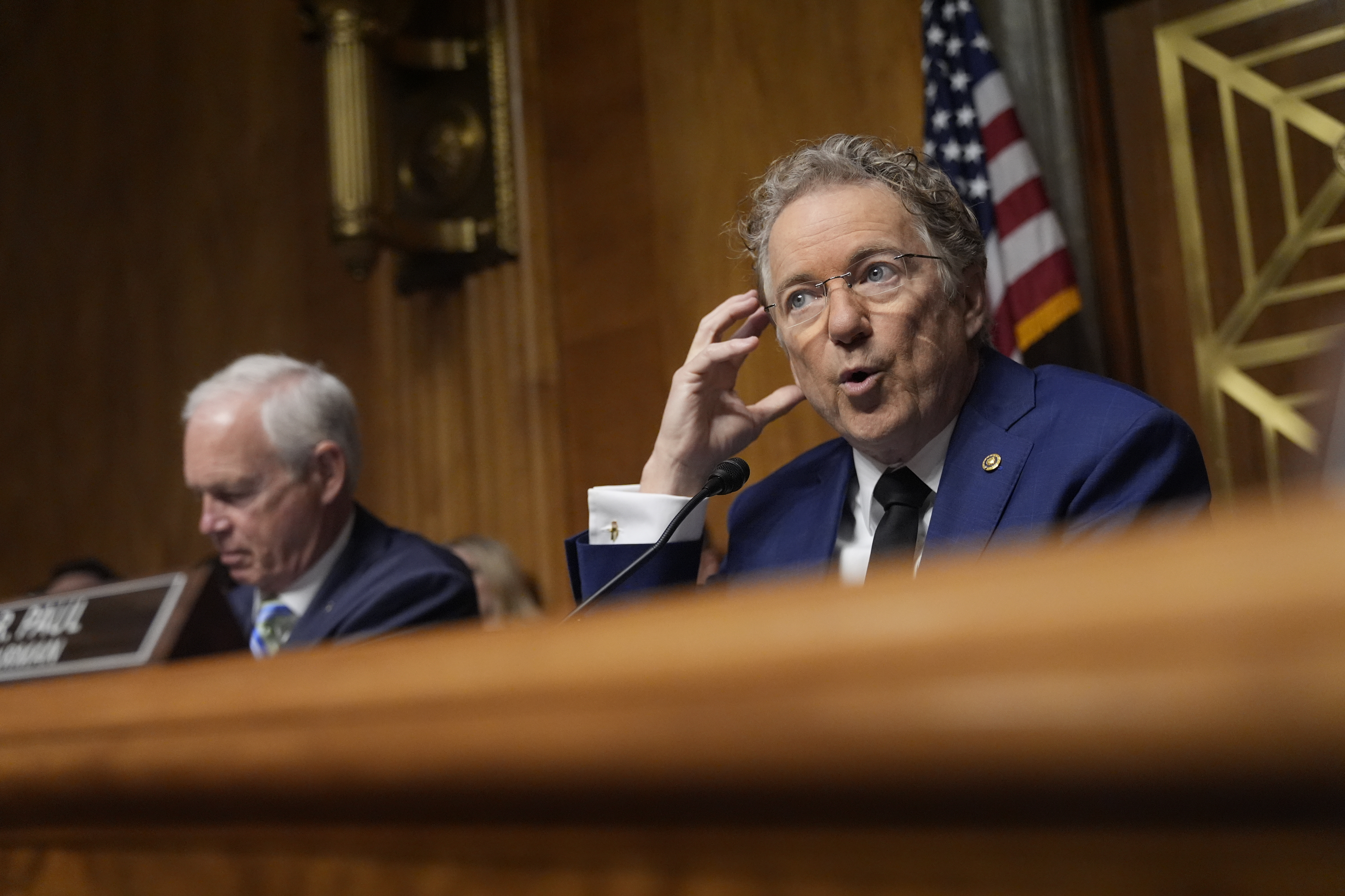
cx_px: 672
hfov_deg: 47.4
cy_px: 448
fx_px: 1532
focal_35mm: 41
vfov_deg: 32.6
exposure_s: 1/1250
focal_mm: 41
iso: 4000
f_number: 2.8
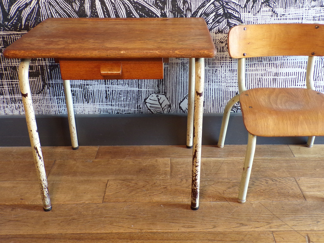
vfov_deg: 36.8
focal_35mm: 39
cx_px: 175
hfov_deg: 47.8
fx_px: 365
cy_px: 112
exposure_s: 1/25
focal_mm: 5.8
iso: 200
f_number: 3.2
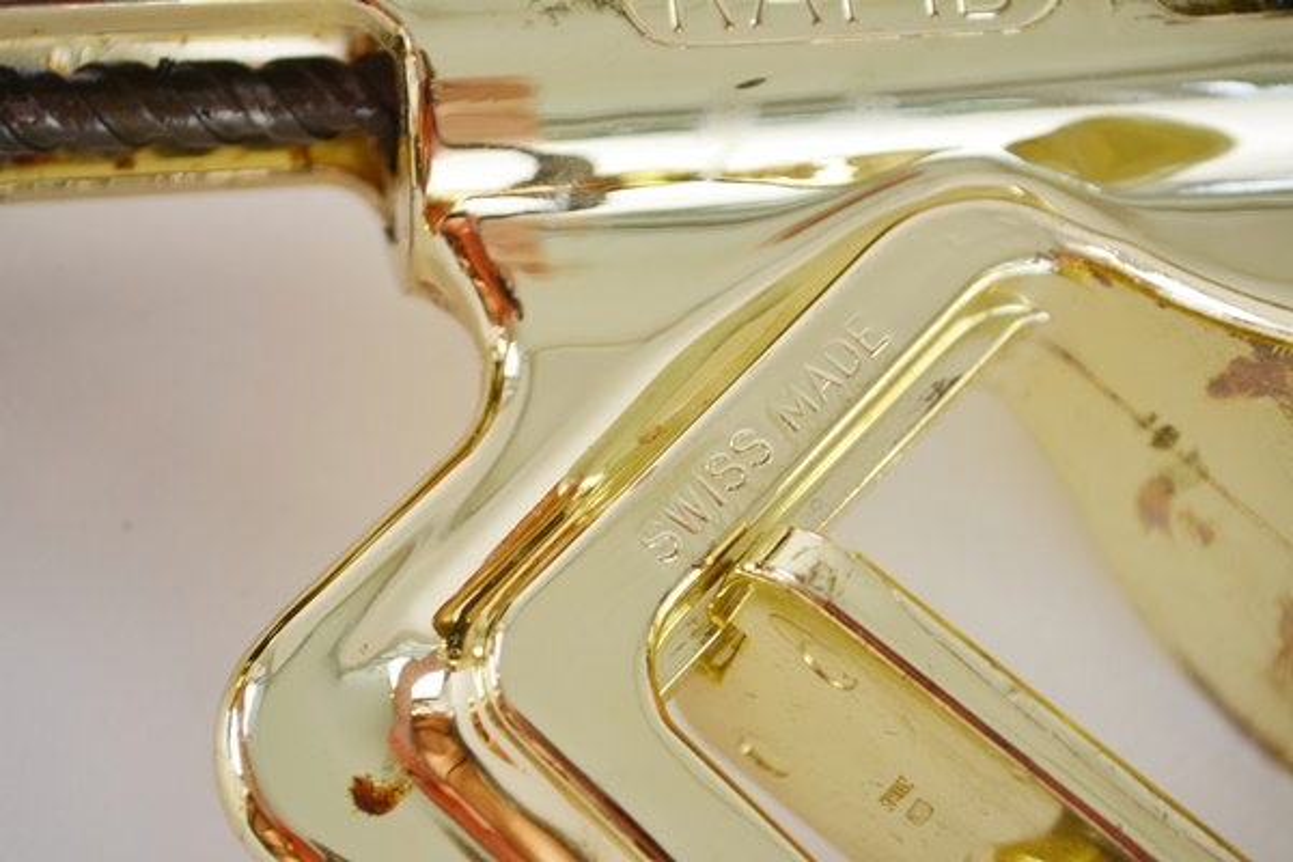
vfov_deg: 16.6
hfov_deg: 24.6
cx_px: 646
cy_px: 431
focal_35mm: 82
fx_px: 2963
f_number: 6.3
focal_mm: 55
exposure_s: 1/160
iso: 200
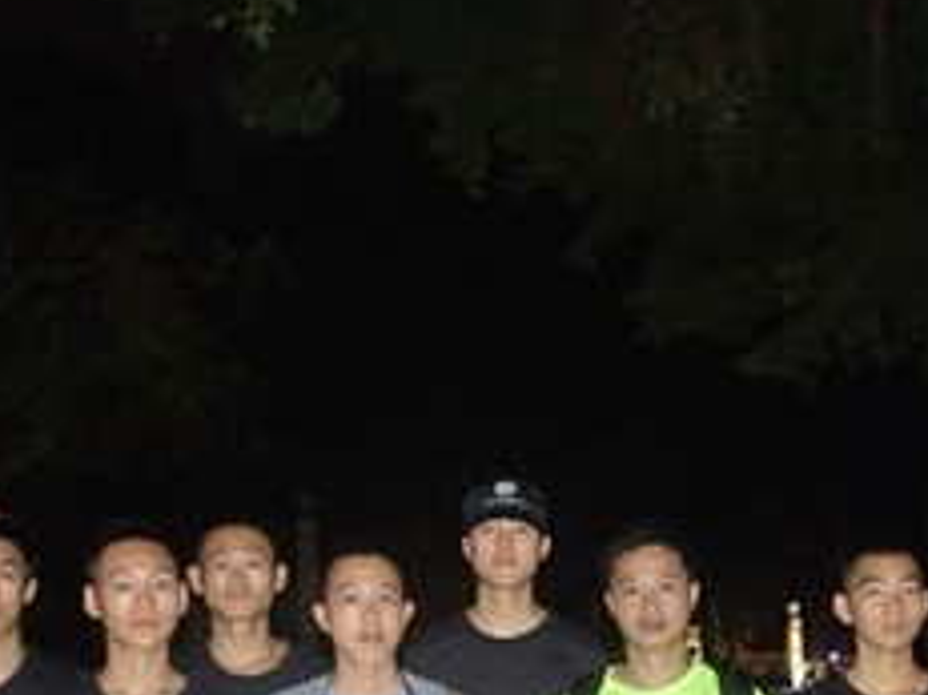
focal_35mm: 64
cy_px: 695
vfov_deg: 22.1
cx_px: 655
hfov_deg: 30.0
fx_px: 1715
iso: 1600
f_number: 1.8
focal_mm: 8.8
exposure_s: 1/8
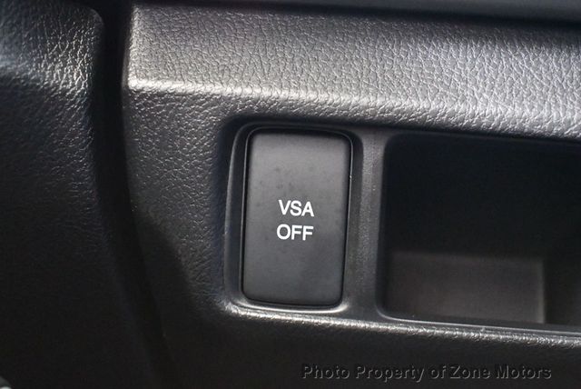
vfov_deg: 24.2
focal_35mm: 56
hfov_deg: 35.6
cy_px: 194
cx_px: 290
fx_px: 905
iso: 12800
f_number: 4.2
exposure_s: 1/25
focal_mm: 28
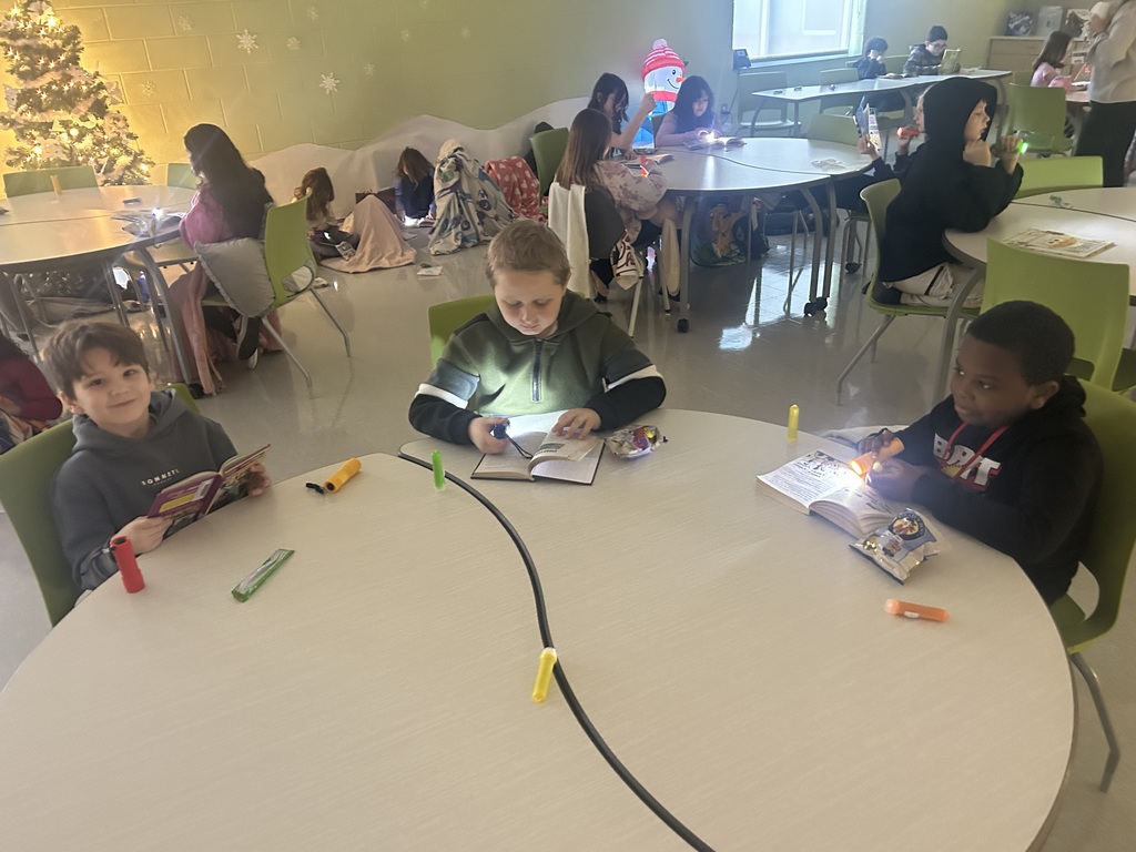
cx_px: 568
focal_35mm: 26
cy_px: 426
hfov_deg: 67.3
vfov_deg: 53.1
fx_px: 853
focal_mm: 5.7
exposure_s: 1/30
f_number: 1.5
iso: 640
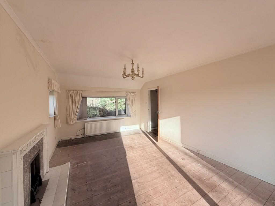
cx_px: 138
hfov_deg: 102.1
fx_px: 111
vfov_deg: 85.7
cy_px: 103
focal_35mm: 14
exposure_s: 1/498
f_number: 2.2
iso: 64
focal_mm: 2.22
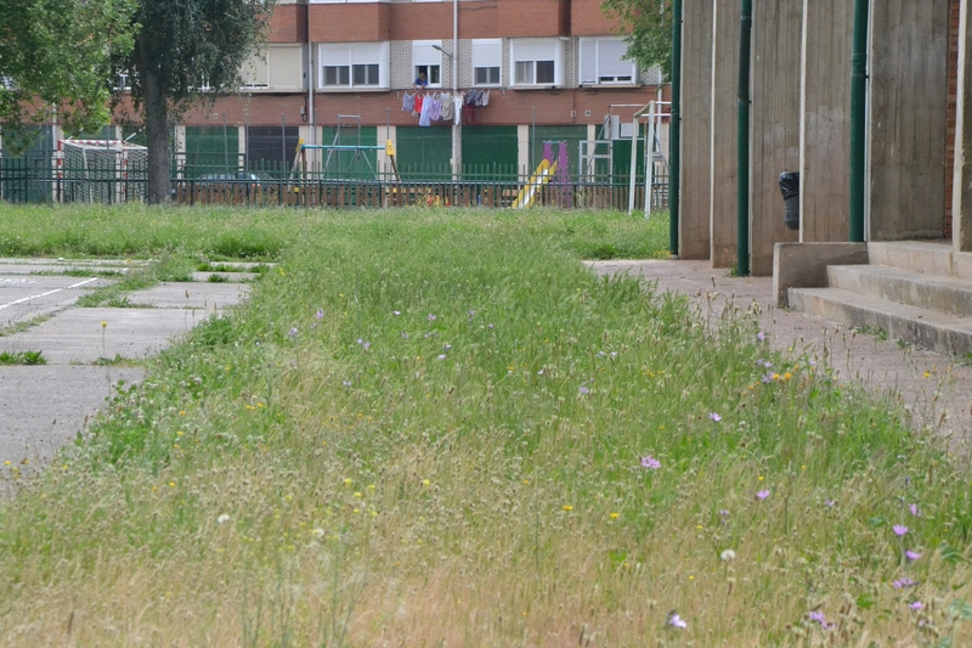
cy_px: 324
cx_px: 486
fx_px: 1620
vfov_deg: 22.6
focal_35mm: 60
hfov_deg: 33.4
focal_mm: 40
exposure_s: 1/640
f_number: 13
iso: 3200
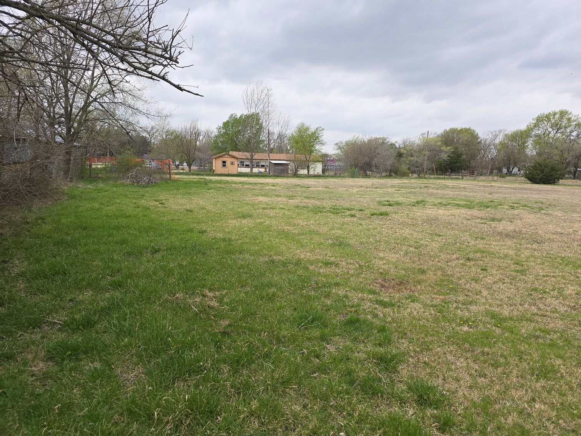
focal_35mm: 23
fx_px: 386
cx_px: 290
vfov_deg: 58.9
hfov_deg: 73.9
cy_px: 218
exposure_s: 1/417
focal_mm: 6.3
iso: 12
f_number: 1.7
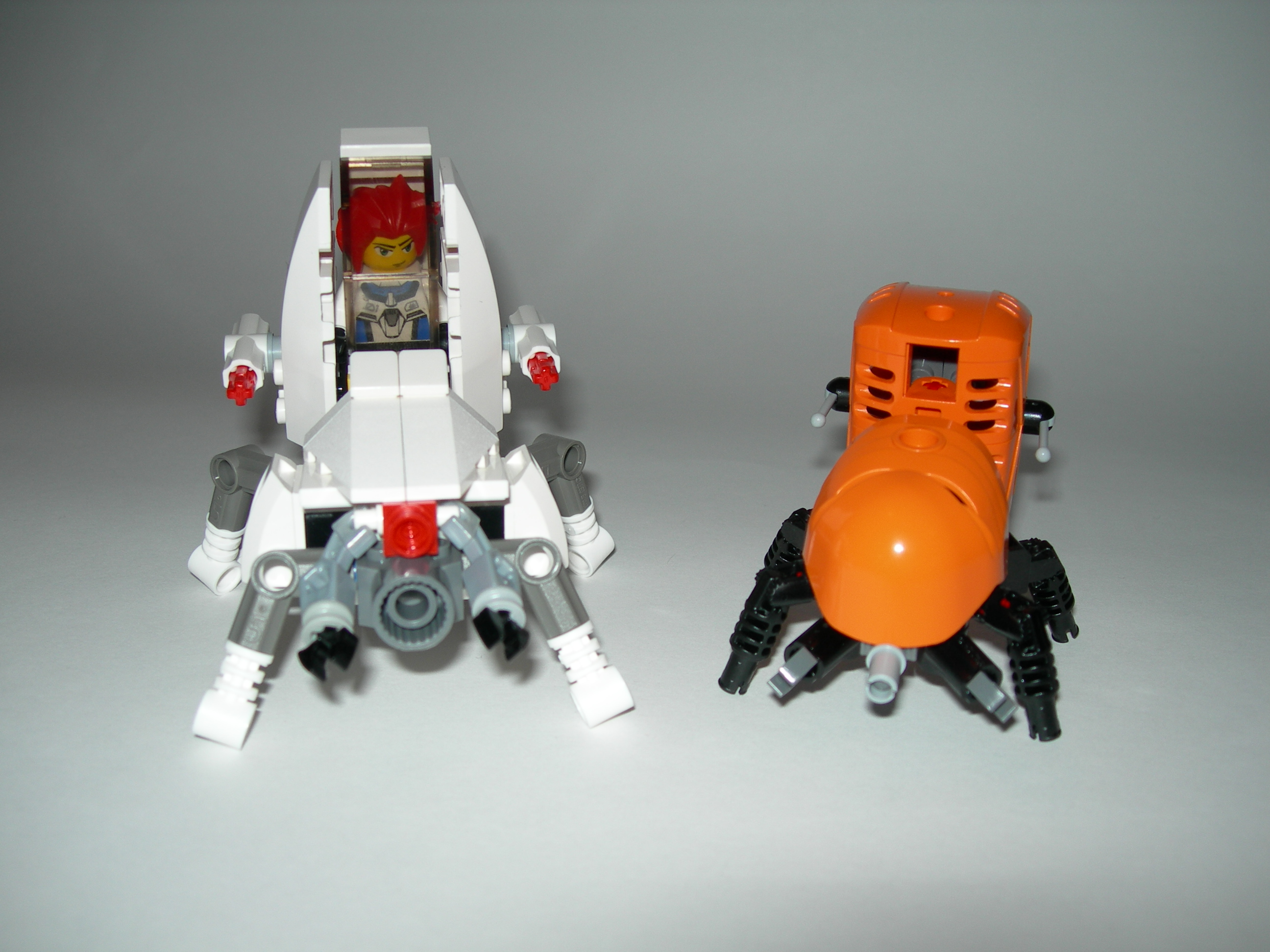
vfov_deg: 37.7
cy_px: 476
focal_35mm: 38
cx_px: 635
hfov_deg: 49.0
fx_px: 1394
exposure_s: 1/60.1
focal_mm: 7.8
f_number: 2.8
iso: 50
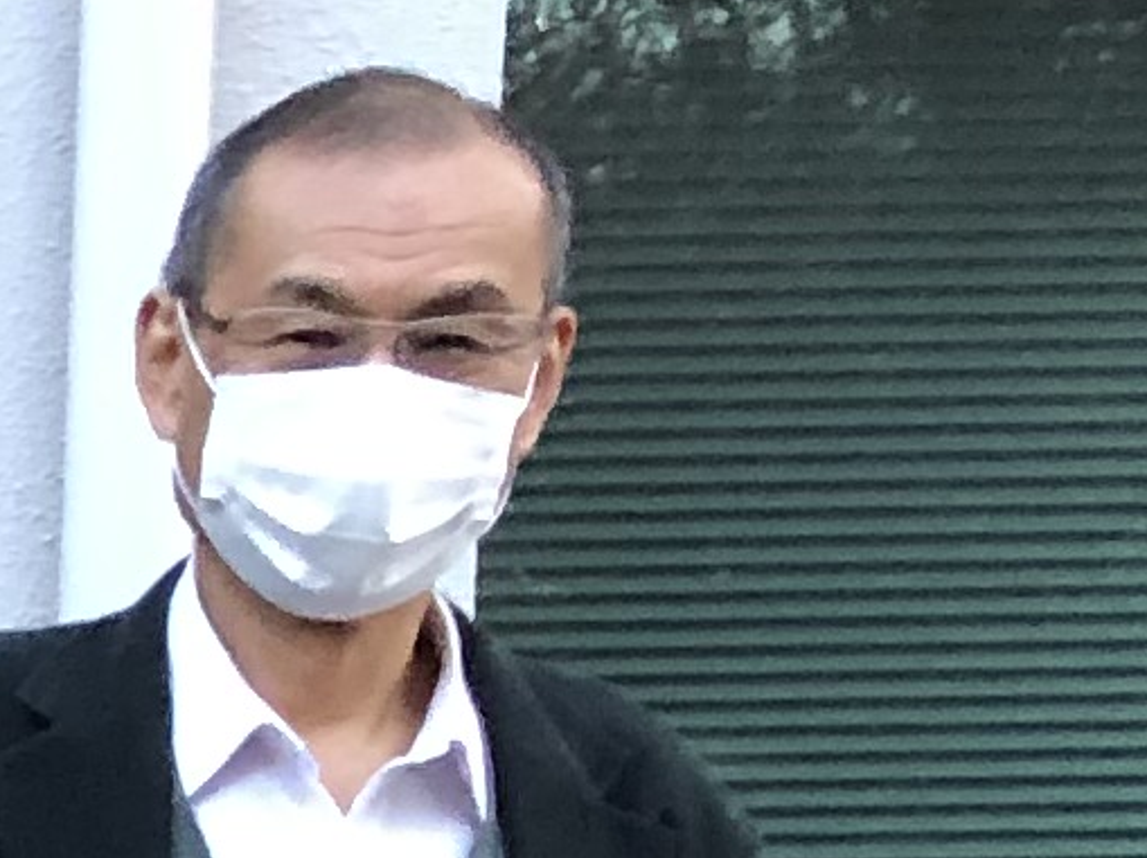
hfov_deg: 7.4
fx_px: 7351
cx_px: -2839
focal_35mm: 222
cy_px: 2443
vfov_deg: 6.2
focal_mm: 3.99
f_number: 1.8
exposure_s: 1/15
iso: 64
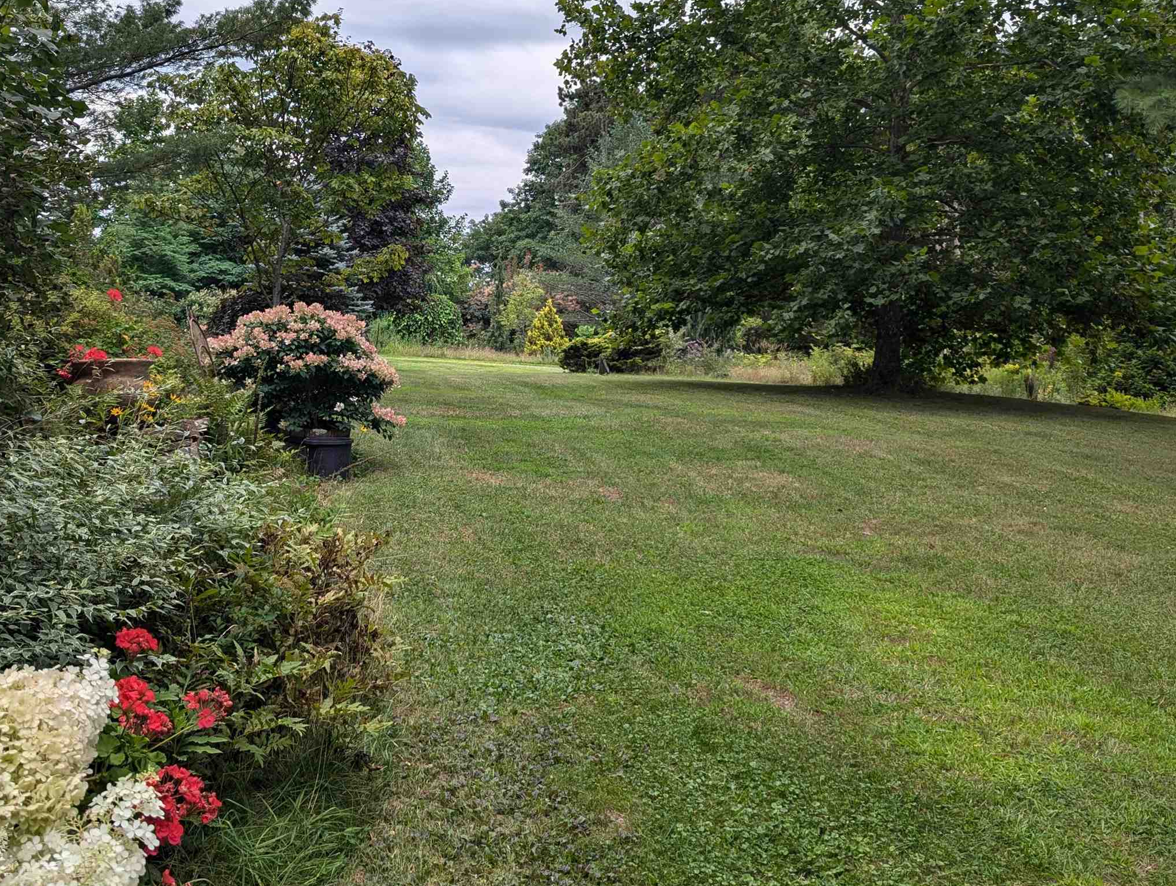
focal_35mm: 36
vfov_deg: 39.6
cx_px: 481
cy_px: 366
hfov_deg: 51.0
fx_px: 1225
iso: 47
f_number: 1.85
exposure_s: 1/967
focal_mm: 6.81
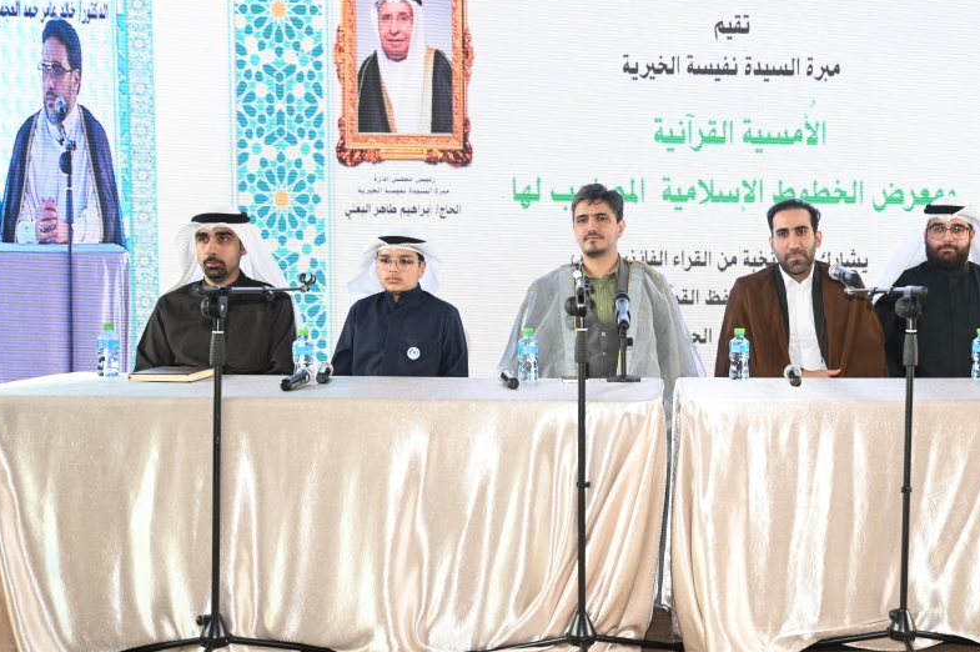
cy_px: 351
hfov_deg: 37.3
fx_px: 1414
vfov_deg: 25.9
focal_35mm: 52
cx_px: 738
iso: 500
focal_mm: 34
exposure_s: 1/160
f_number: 3.5
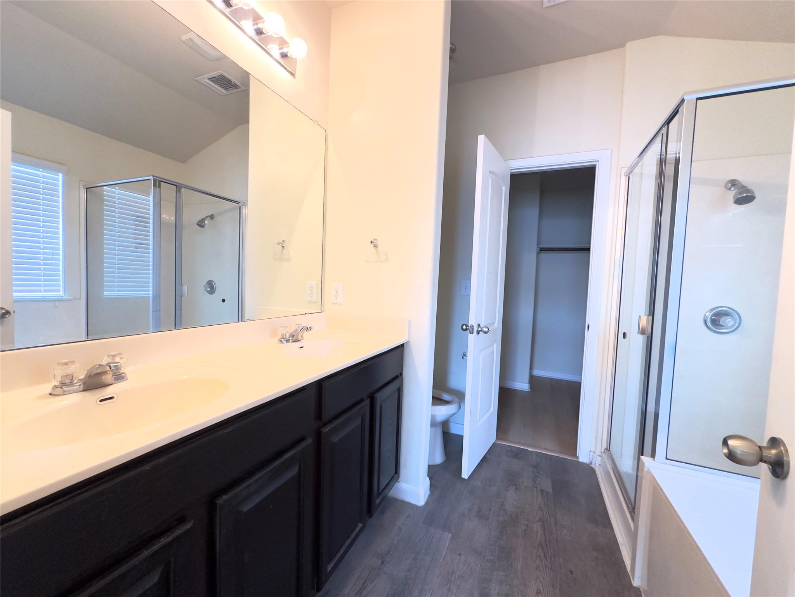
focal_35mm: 14
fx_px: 322
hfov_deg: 102.1
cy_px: 298
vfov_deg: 85.7
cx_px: 398
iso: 320
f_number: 2.2
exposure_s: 1/60
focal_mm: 2.22
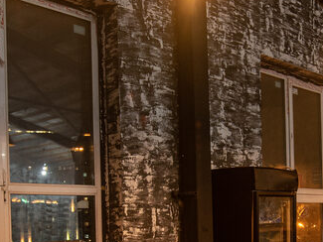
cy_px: 226
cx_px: 203
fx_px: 495
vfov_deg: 26.5
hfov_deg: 35.9
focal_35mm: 53
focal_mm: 14
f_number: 8
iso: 400
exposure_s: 1/2
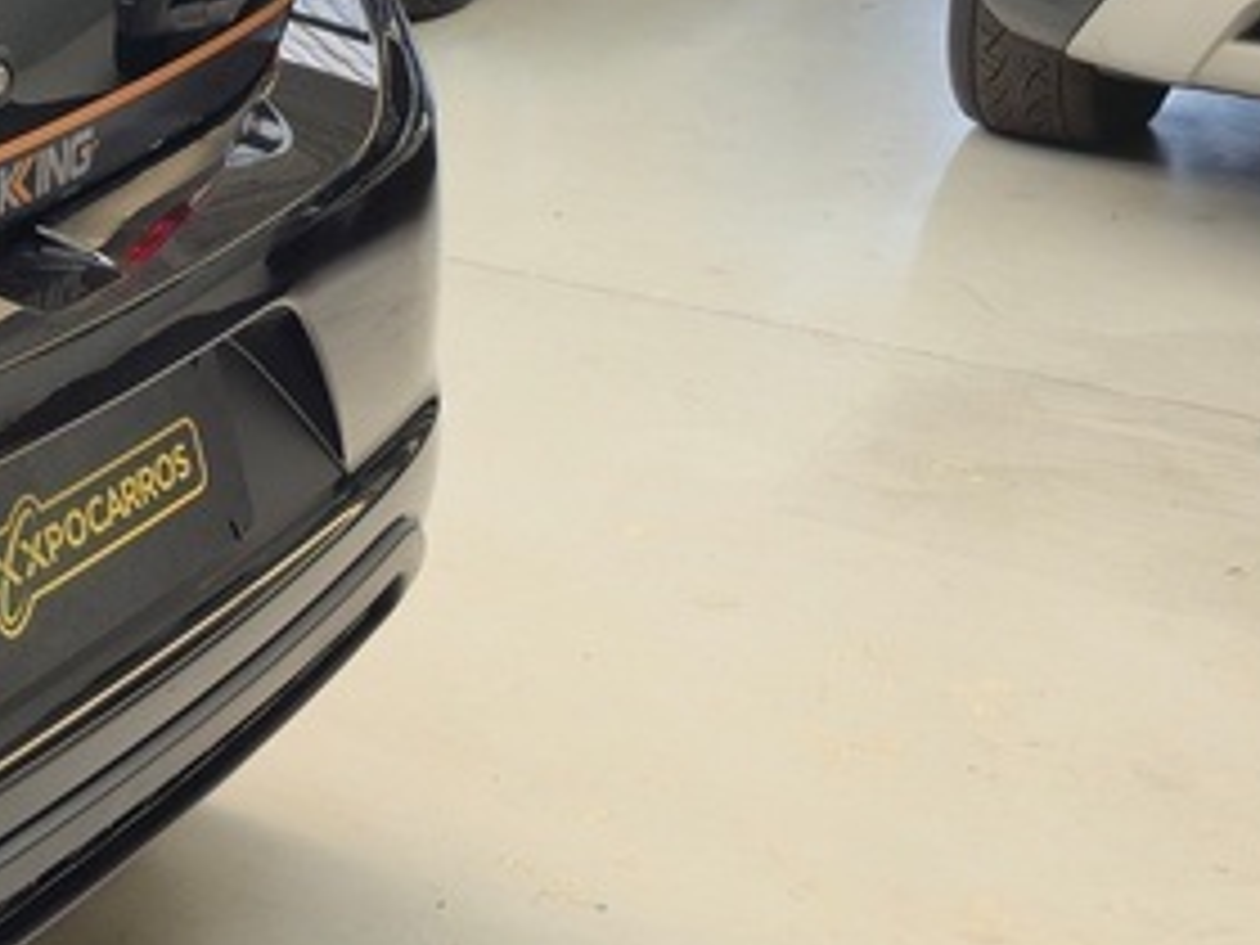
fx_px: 3058
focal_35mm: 84
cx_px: -832
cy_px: 266
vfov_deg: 17.5
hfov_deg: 19.2
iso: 16
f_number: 1.7
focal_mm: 6.3
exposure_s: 1/120
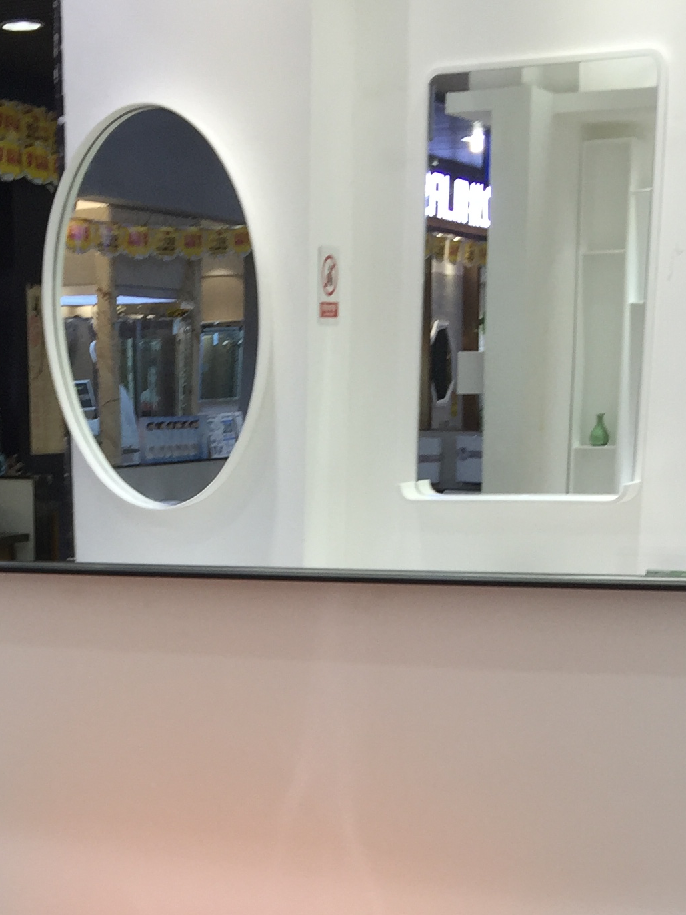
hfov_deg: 21.1
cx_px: 157
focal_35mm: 69
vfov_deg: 26.6
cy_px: 918
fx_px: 1823
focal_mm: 4.15
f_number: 2.2
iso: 32
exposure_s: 1/50
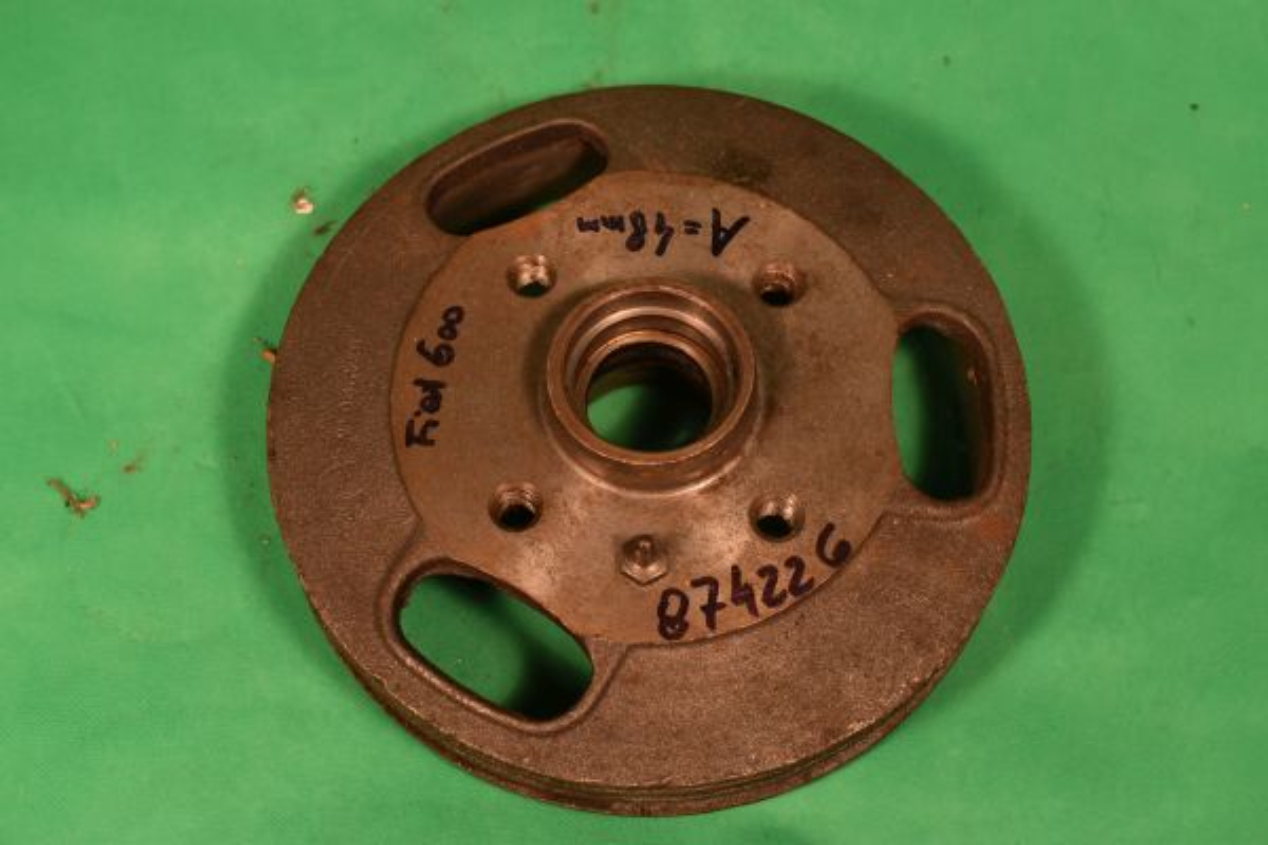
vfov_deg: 26.5
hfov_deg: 38.9
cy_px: 422
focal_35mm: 51
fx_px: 1796
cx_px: 634
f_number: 8
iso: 400
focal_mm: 34
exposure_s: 1/250
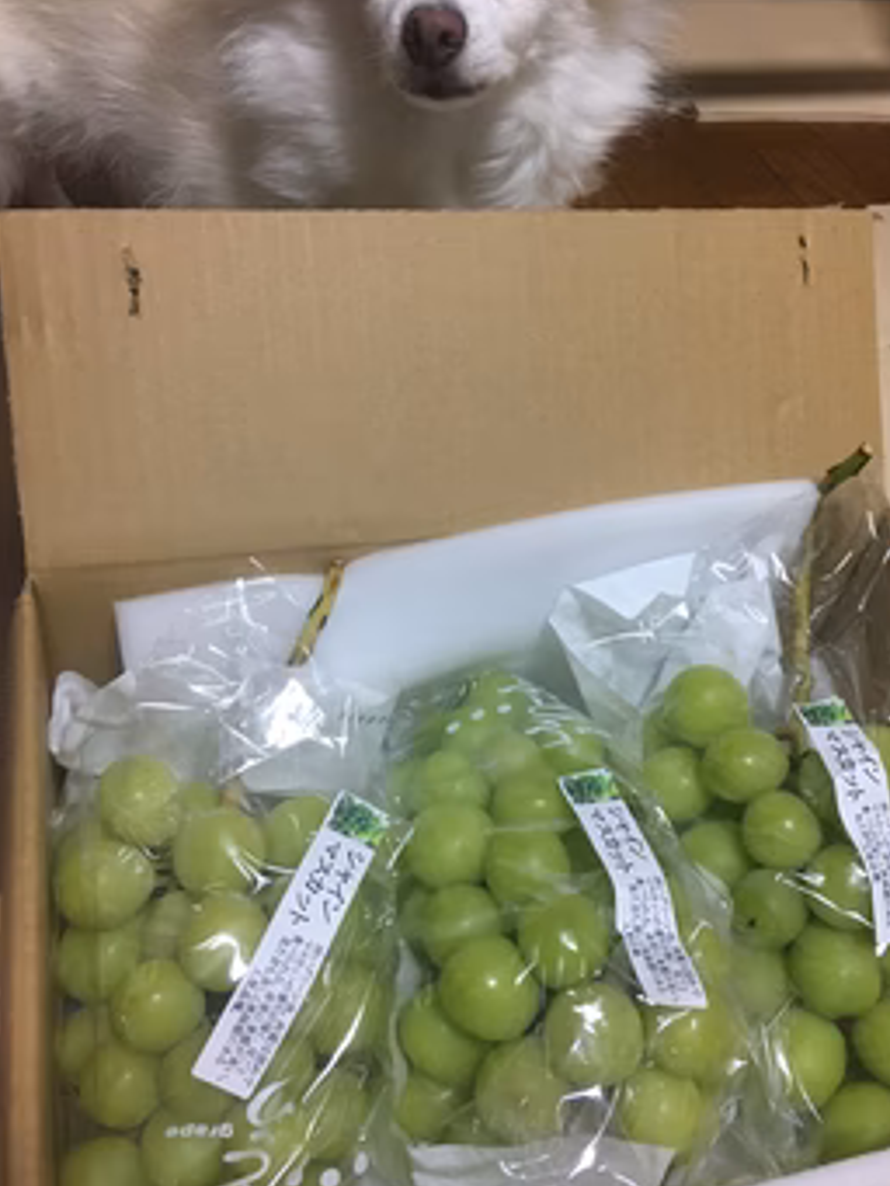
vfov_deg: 53.9
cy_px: 567
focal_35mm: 34
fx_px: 1165
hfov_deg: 41.8
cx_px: 490
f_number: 2.2
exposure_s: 1/33
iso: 160
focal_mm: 4.15
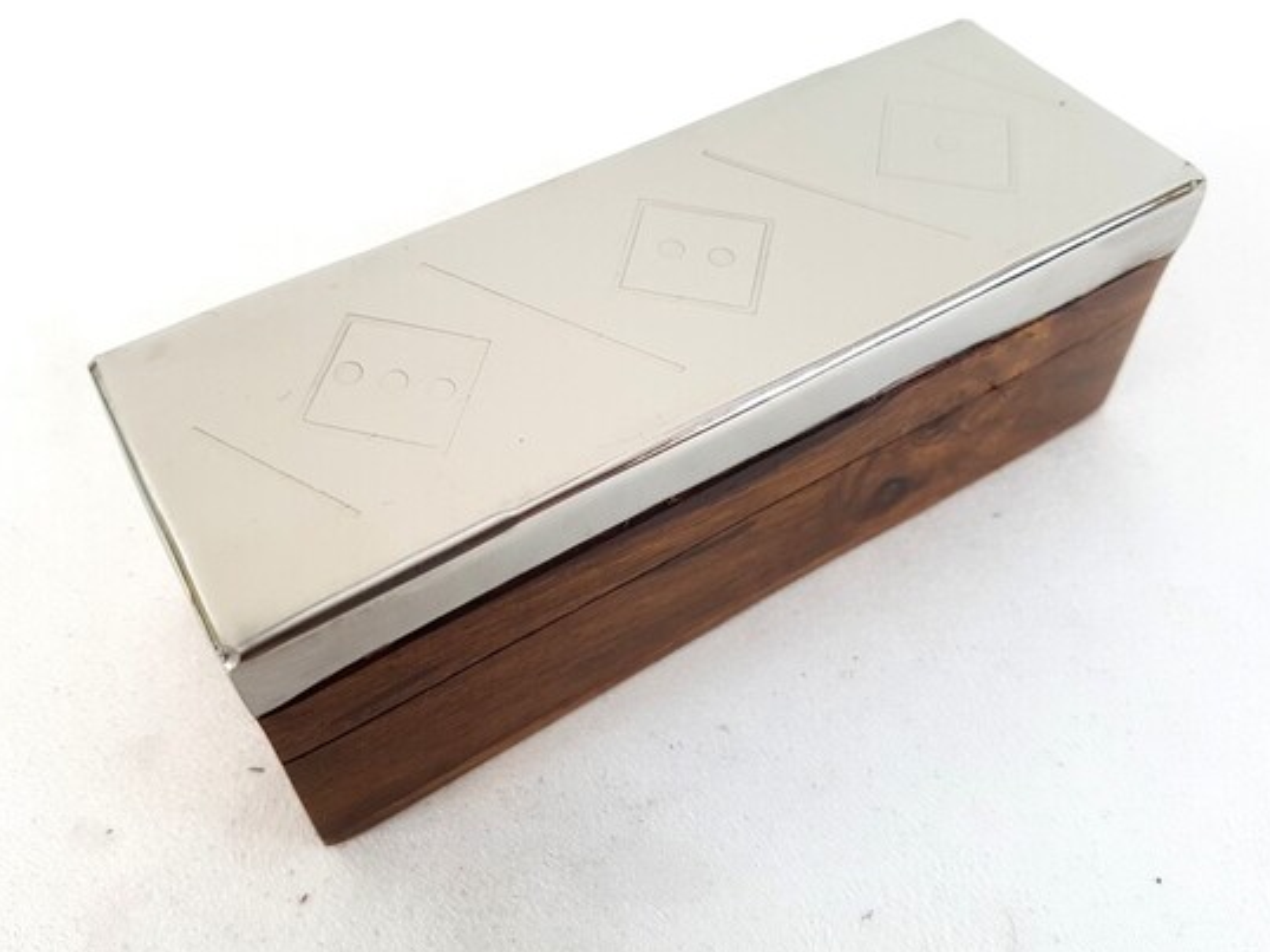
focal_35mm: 29
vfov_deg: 48.2
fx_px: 1063
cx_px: 644
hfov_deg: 61.7
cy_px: 454
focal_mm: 4.2
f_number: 1.7
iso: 64
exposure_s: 1/50
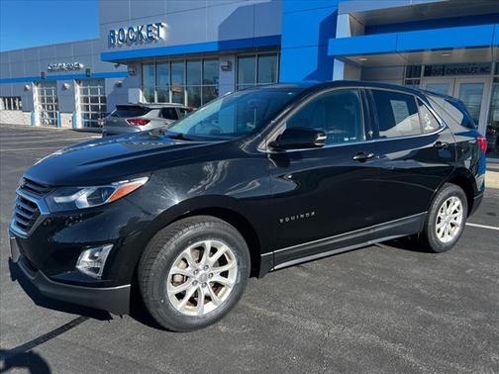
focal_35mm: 26
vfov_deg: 53.1
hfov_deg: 67.3
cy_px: 187
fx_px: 375
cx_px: 250
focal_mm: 5.7
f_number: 1.5
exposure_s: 1/1779
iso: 50
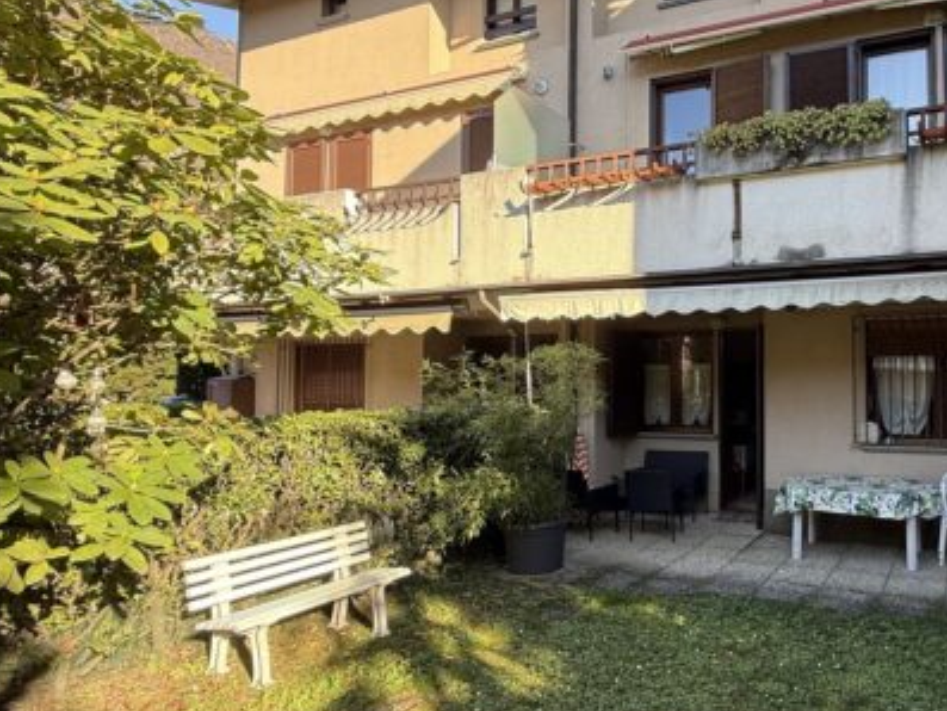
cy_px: 356
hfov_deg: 65.8
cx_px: 742
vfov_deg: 56.8
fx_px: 657
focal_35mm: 24
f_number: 2.2
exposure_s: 1/196
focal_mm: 2.22
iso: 64
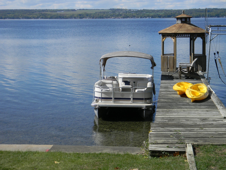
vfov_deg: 21.9
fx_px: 437
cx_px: 113
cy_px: 85
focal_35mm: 67
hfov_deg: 29.0
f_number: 4.3
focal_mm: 12.2
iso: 80
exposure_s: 1/785
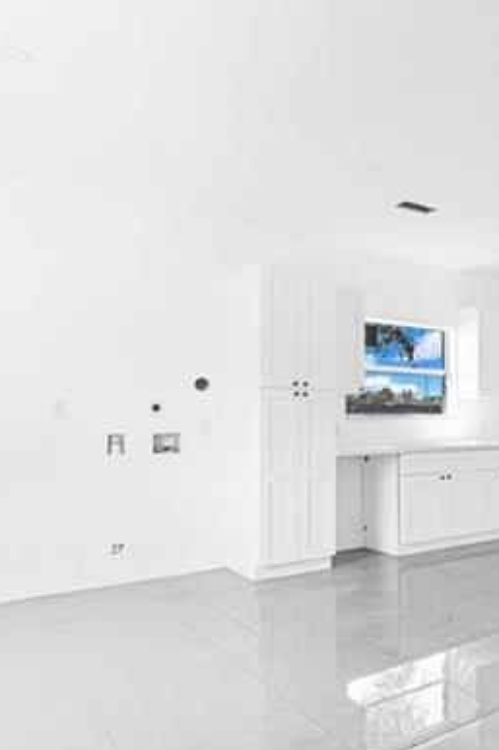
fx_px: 603
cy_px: 425
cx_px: 445
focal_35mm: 29
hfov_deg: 41.5
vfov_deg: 63.4
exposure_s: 1/30
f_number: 4
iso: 100
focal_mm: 14
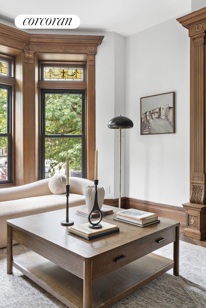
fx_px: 249
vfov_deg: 63.7
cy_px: 154
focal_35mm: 29
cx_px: 103
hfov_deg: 45.0
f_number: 11
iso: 400
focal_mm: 19.5
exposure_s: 1.3
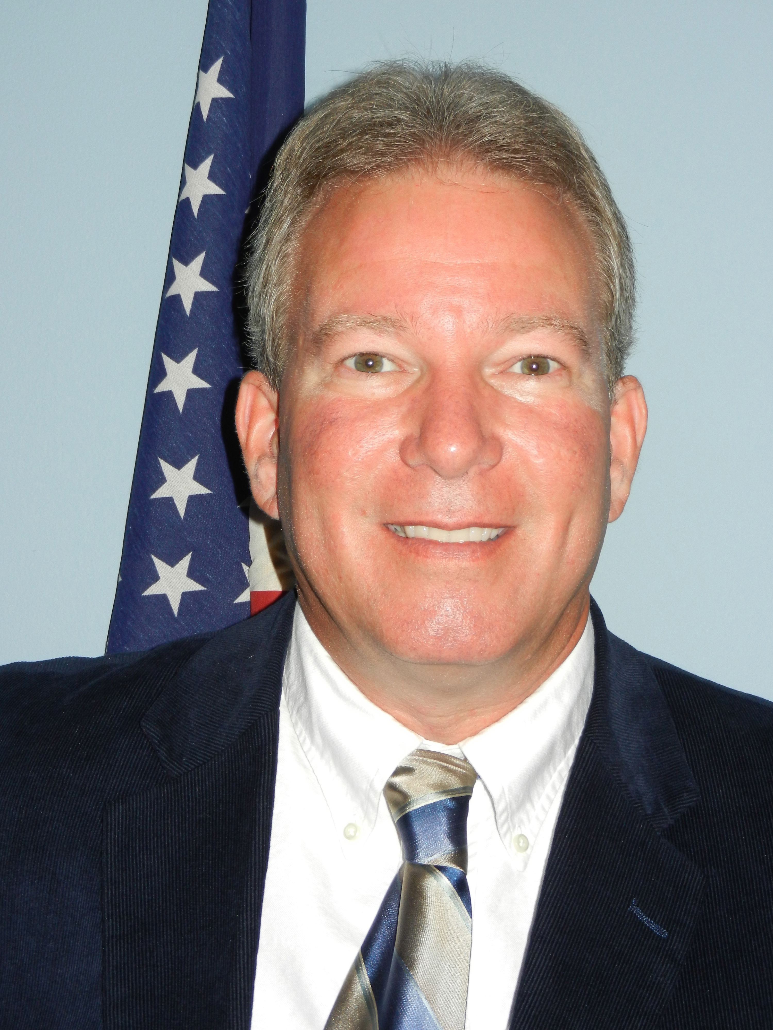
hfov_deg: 24.4
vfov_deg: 32.2
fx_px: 1786
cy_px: 515
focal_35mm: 60
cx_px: 386
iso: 200
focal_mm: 10.9
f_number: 4.5
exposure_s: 1/30
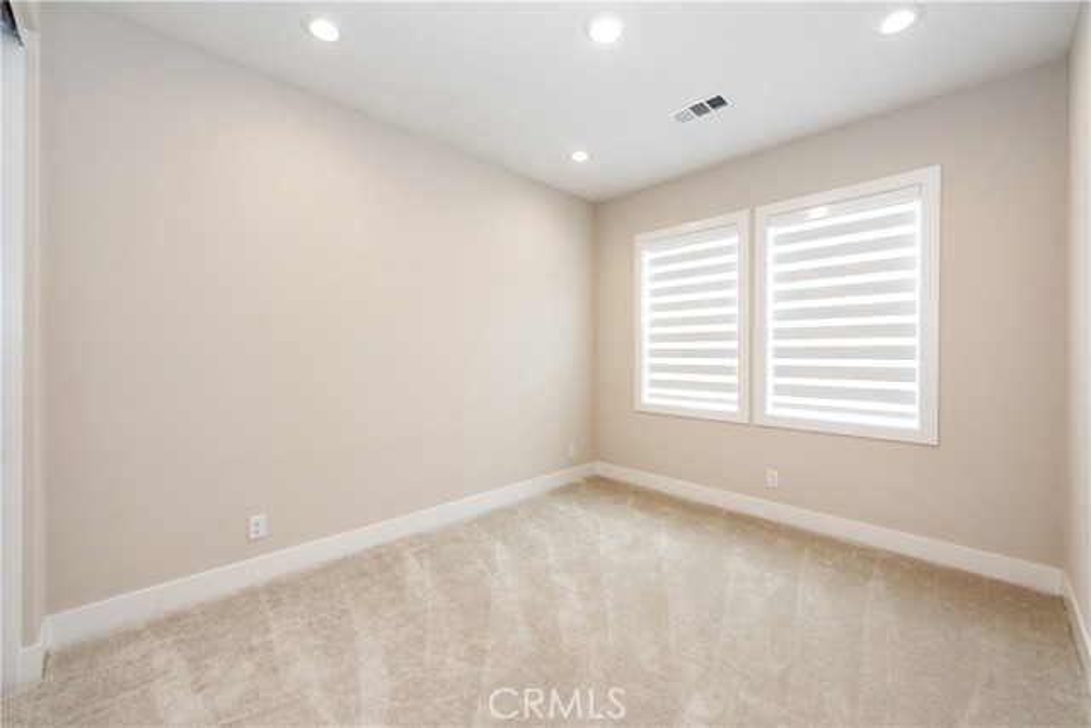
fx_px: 424
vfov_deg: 81.2
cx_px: 546
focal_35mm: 14
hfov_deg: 104.2
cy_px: 364
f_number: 5.6
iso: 720
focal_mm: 14
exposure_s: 1/125
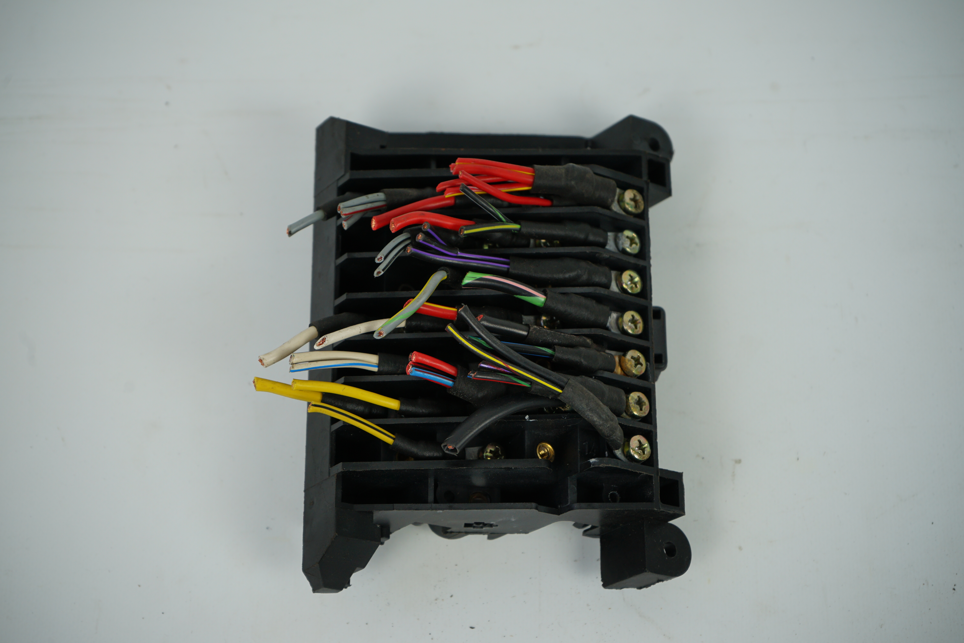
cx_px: 482
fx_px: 1874
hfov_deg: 28.8
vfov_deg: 19.5
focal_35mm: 70
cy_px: 322
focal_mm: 70
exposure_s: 1/200
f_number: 7.1
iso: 200
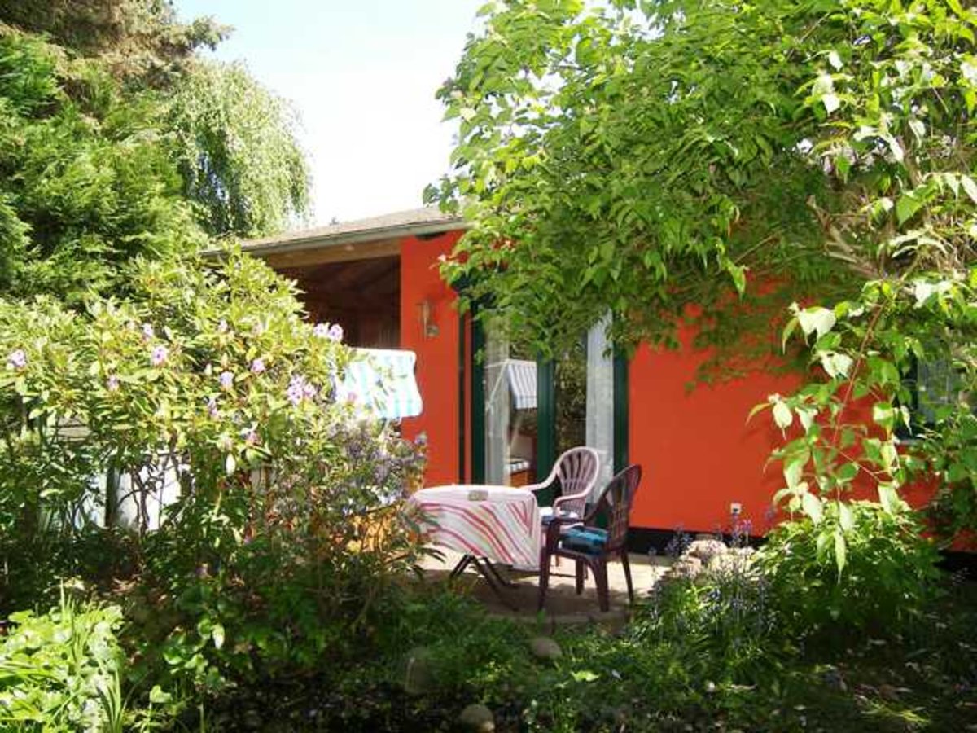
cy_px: 366
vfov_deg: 56.8
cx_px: 488
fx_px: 677
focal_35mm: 24
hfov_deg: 71.6
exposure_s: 1/200
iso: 50
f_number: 2.8
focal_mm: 5
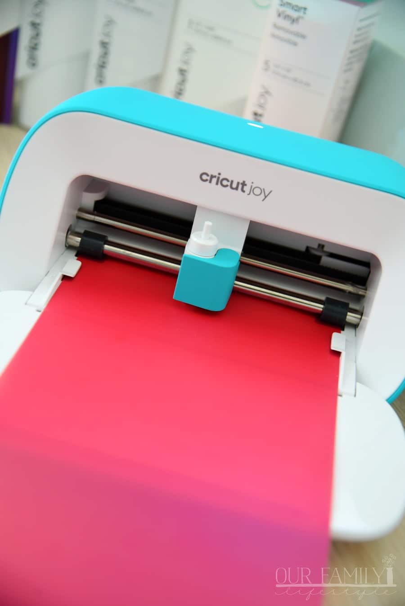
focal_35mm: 58
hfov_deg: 23.4
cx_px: 202
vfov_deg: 34.5
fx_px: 978
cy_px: 303
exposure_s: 1/60
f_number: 4
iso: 720
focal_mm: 58
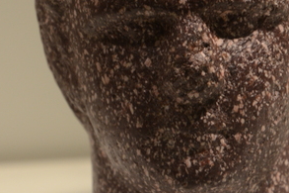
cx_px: 179
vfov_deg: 5.2
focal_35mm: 265
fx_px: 2126
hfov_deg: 7.8
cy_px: 54
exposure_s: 1/80
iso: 1000
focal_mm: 78
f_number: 7.1
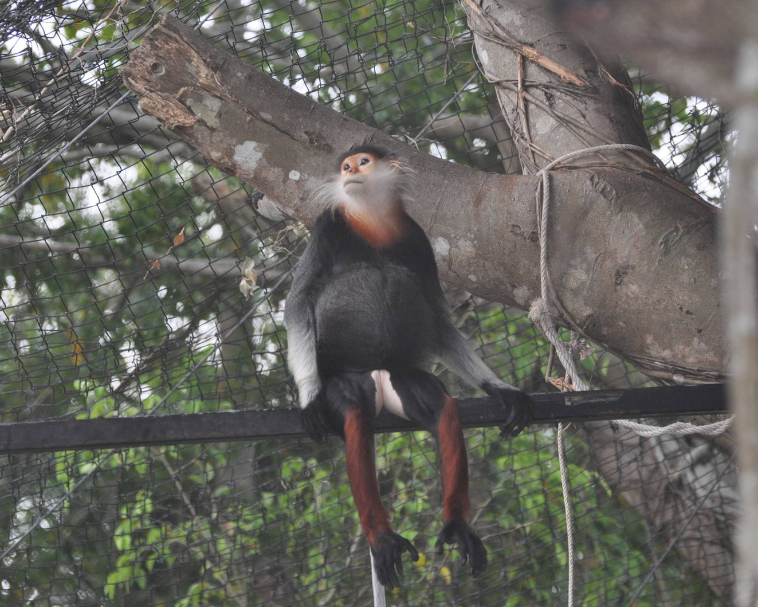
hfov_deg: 6.9
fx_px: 6296
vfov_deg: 5.5
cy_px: 304
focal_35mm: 281
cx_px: 372
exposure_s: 1/60
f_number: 5
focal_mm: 165
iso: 800
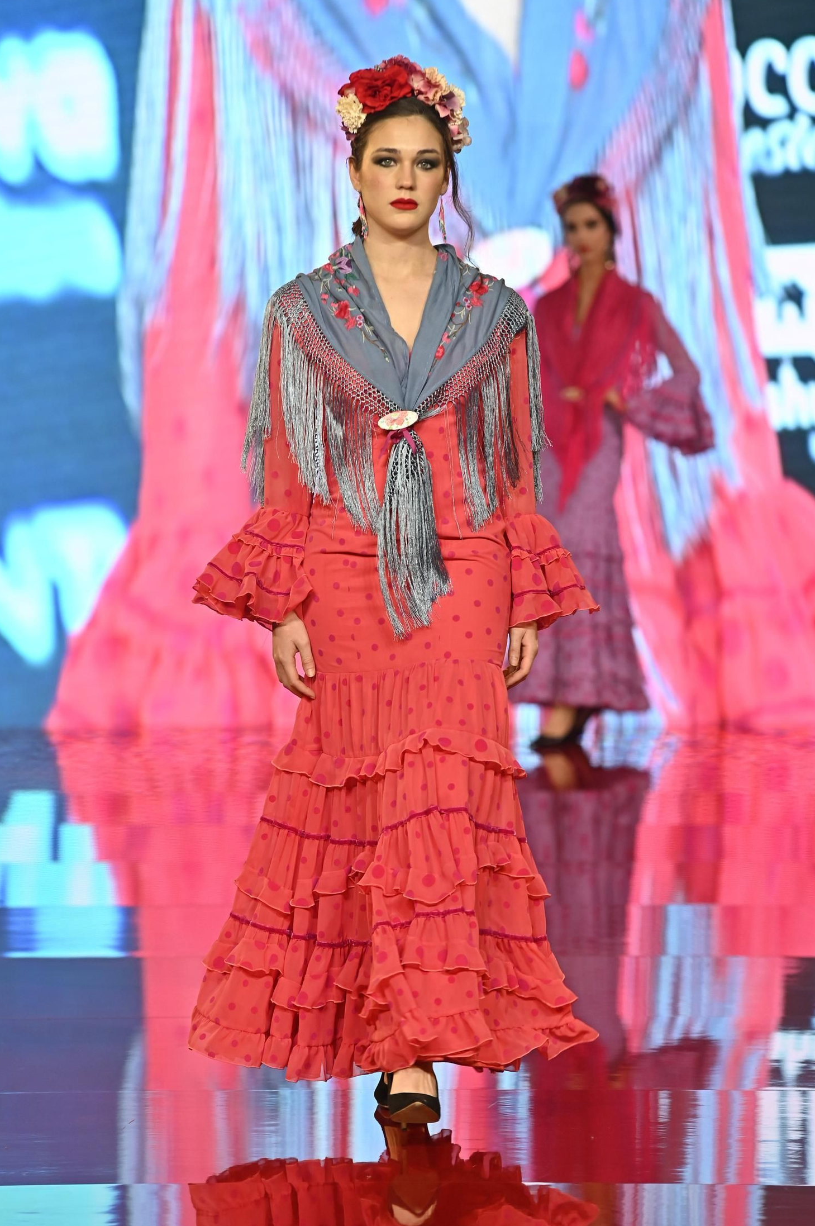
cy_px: 591
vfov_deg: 13.9
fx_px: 5034
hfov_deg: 9.3
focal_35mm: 148
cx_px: 418
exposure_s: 1/320
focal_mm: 135
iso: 1000
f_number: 4
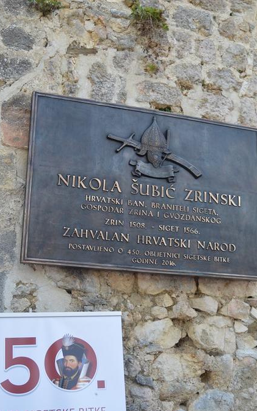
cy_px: 207
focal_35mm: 49
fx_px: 546
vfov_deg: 41.2
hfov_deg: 26.5
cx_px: 121
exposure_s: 1/1000
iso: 400
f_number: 4.5
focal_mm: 21
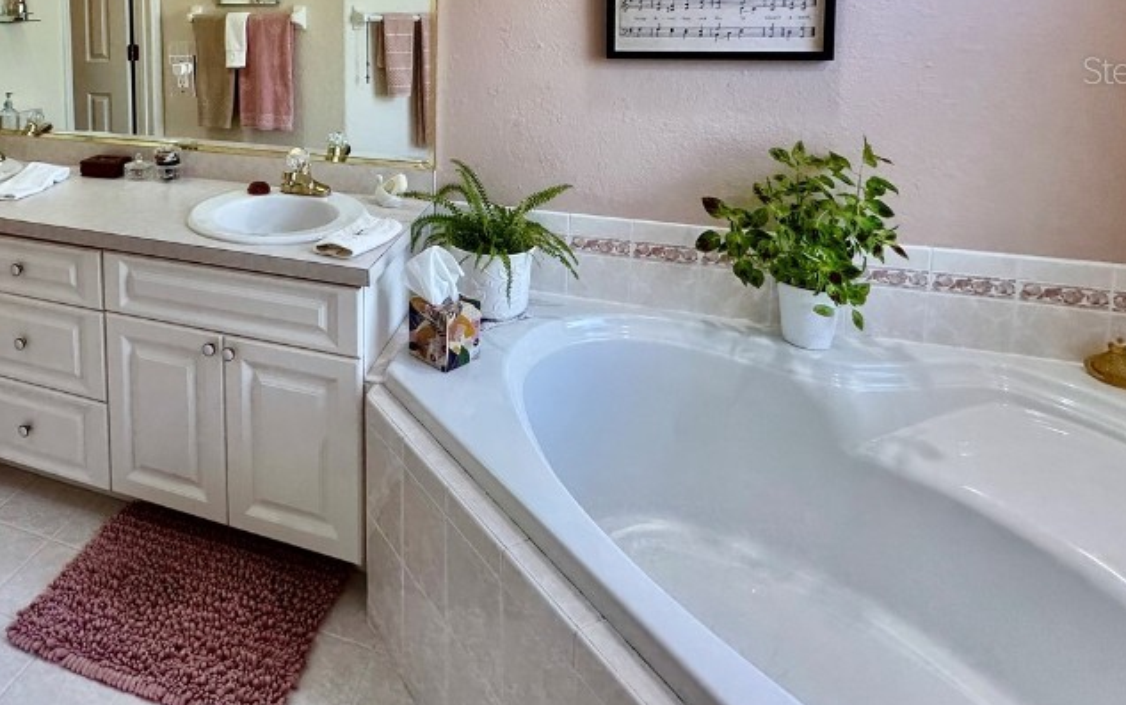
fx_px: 737
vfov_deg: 46.1
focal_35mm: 24
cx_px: 340
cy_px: 69
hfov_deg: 71.6
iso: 100
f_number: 2.2
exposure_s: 1/120
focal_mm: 2.22
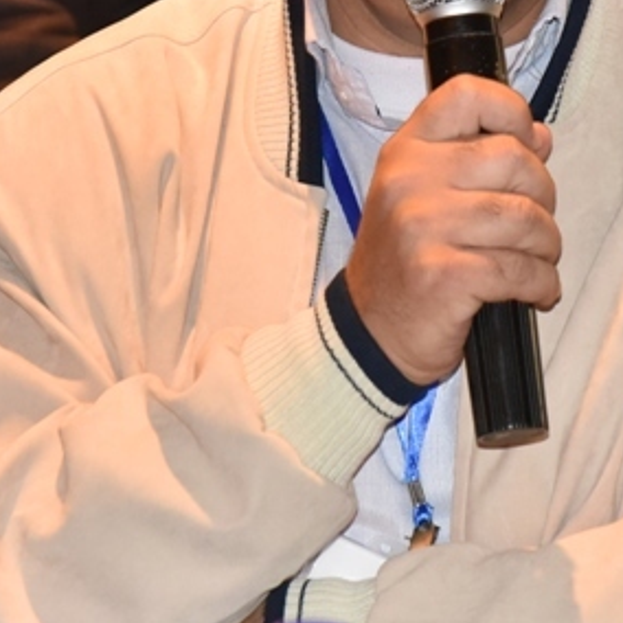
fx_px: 6862
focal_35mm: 337
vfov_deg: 5.2
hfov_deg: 5.2
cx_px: 401
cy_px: -14
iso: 2500
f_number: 6.3
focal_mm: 110
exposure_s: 1/80
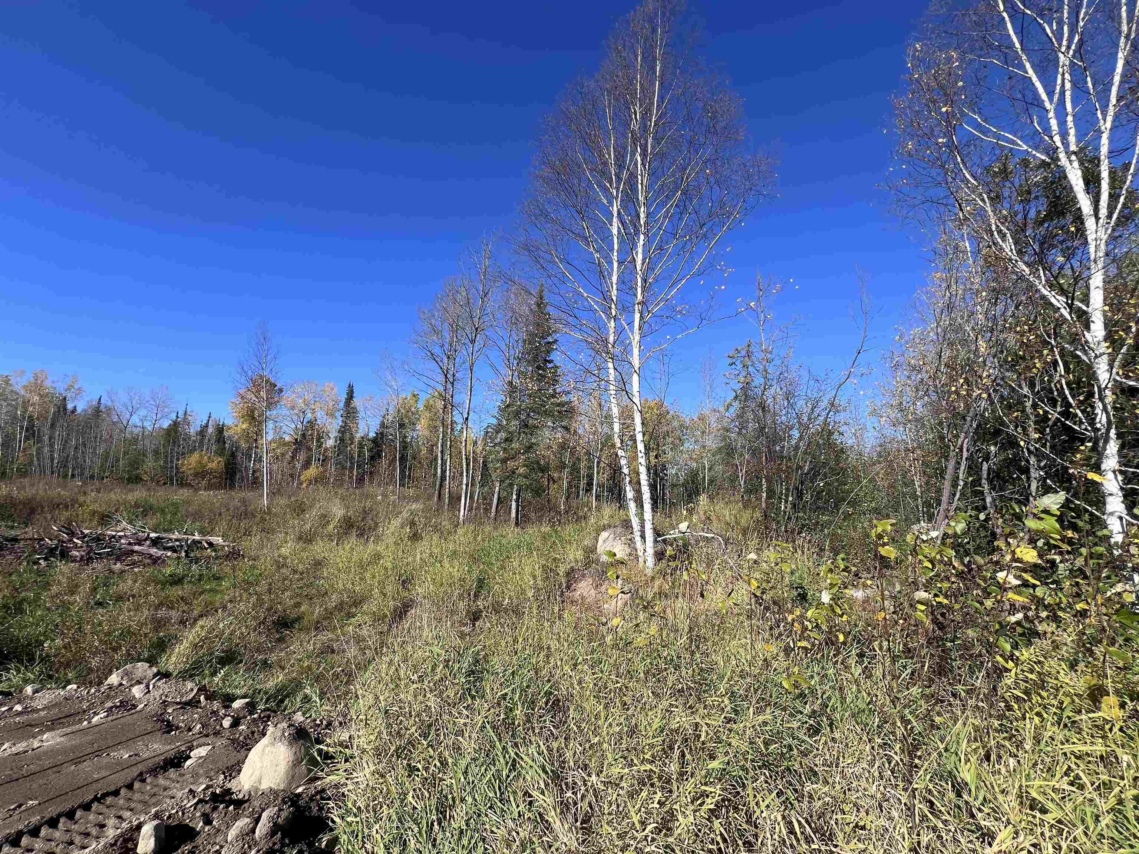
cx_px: 570
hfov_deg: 106.2
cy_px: 427
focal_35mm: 13
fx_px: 428
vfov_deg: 89.9
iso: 32
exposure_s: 1/1292
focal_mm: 1.57
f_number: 1.8
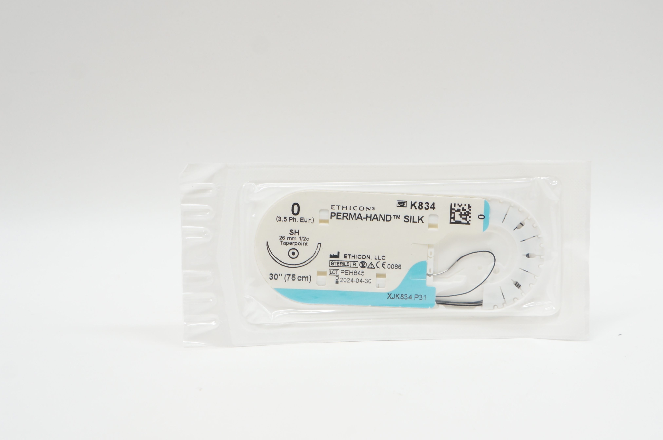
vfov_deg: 26.4
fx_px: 938
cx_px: 402
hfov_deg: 38.7
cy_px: 243
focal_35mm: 51
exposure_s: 1/40
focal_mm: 28
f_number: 7.1
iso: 400
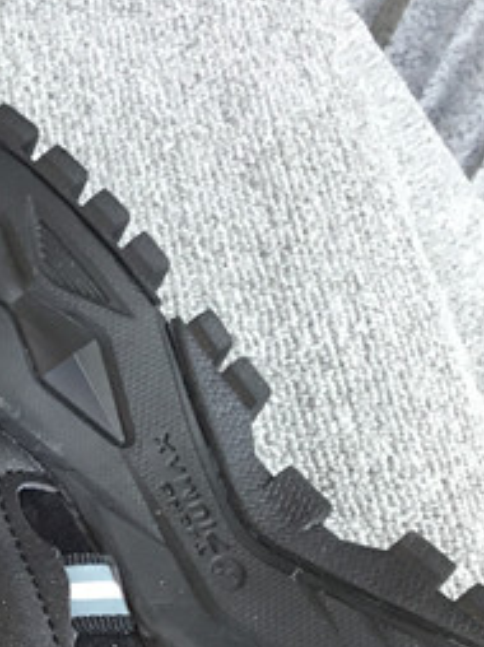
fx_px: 2054
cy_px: 638
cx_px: -494
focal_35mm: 110
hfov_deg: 11.9
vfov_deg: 17.5
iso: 40
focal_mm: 3.3
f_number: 2.4
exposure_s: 1/100
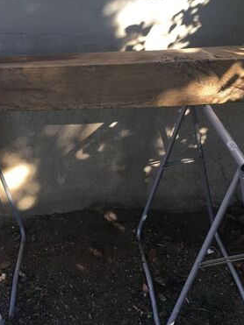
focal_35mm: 50
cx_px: 47
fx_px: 470
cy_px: 137
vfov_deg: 38.1
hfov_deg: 28.4
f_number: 2.2
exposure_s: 1/179
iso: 25
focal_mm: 4.15
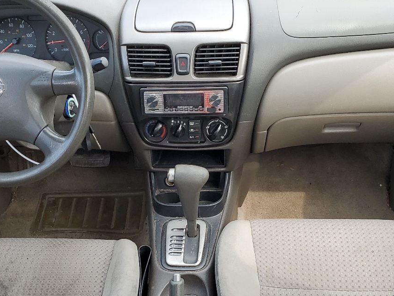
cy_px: 240
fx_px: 558
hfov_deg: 38.9
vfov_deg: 29.0
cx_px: 188
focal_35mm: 49
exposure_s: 1/217
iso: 50
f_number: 1.5
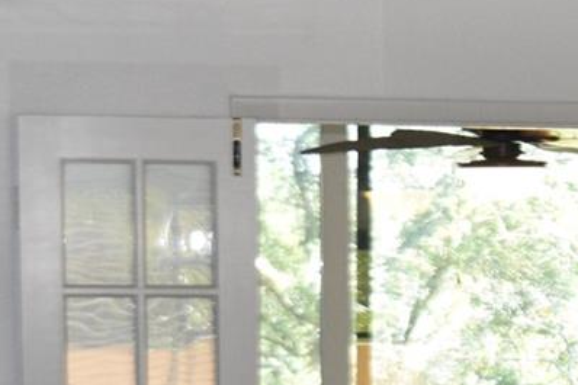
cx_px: 614
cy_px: 671
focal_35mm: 175
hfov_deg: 11.6
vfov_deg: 7.6
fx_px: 2809
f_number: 5.6
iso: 800
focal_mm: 29
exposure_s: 1/125
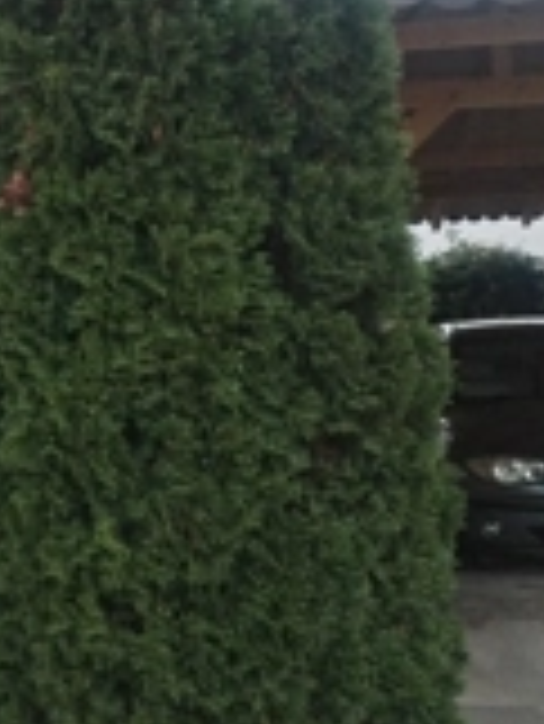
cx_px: -81
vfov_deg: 26.9
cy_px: 274
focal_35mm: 72
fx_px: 1507
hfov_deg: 19.5
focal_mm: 4.75
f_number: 1.8
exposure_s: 1/120
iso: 180
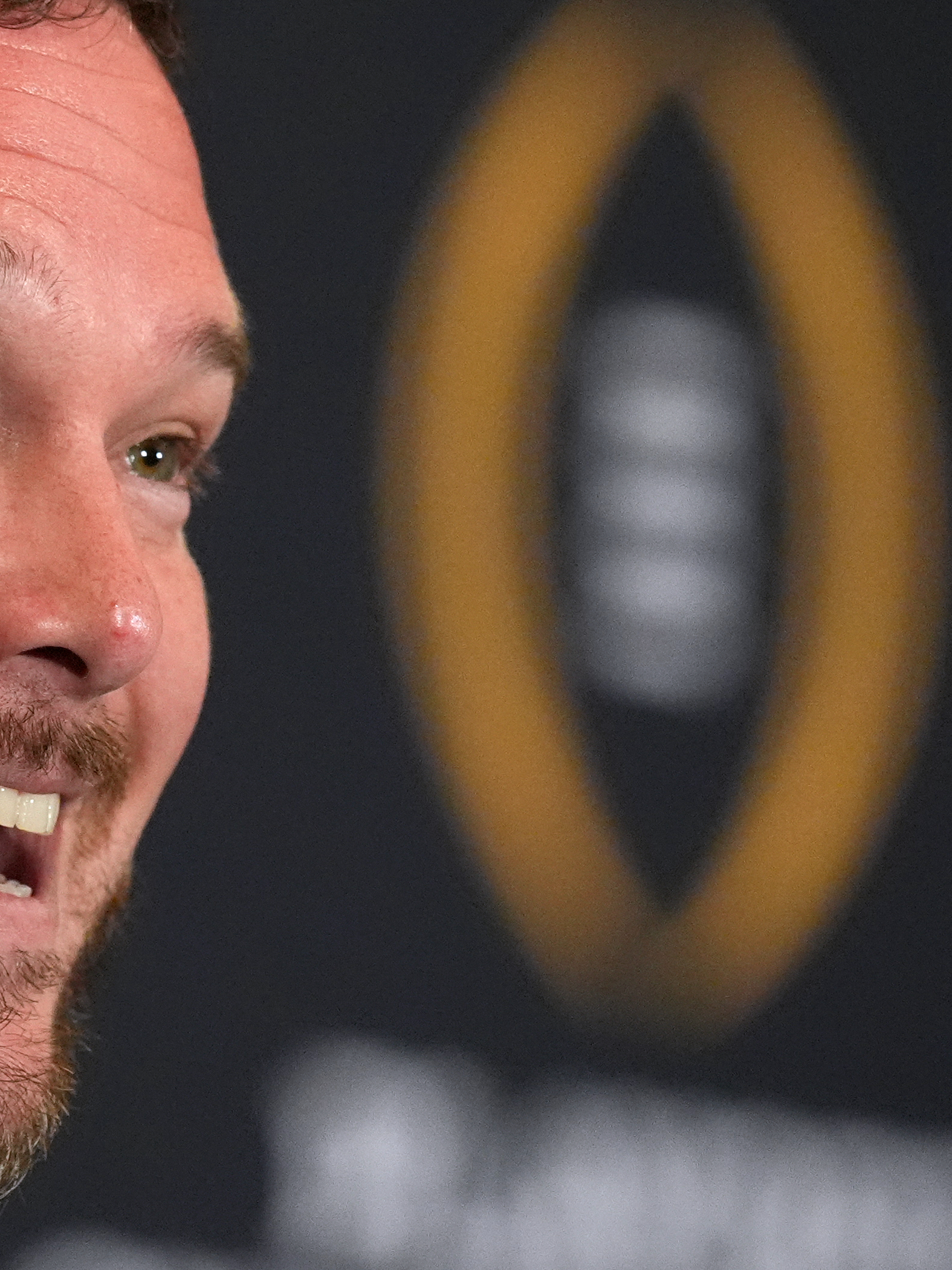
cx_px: -59
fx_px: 39688
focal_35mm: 1082
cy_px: 531
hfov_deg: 1.4
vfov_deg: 1.8
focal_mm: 400
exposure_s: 1/640
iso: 6400
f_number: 2.8
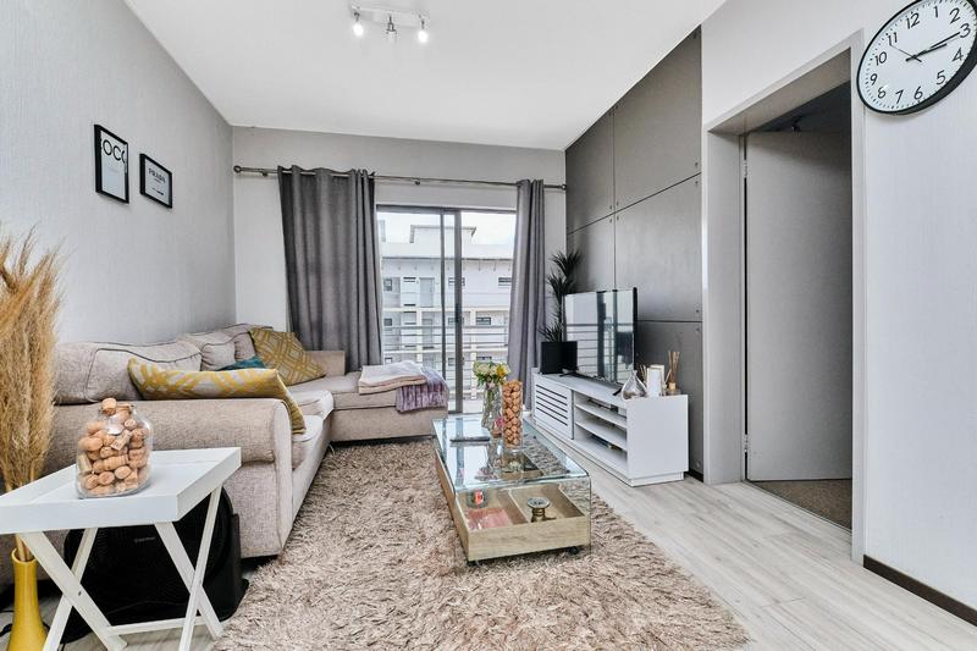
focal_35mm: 15
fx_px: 407
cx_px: 488
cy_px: 326
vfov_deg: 77.3
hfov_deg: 100.4
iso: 800
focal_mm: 10
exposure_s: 1/200
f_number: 8
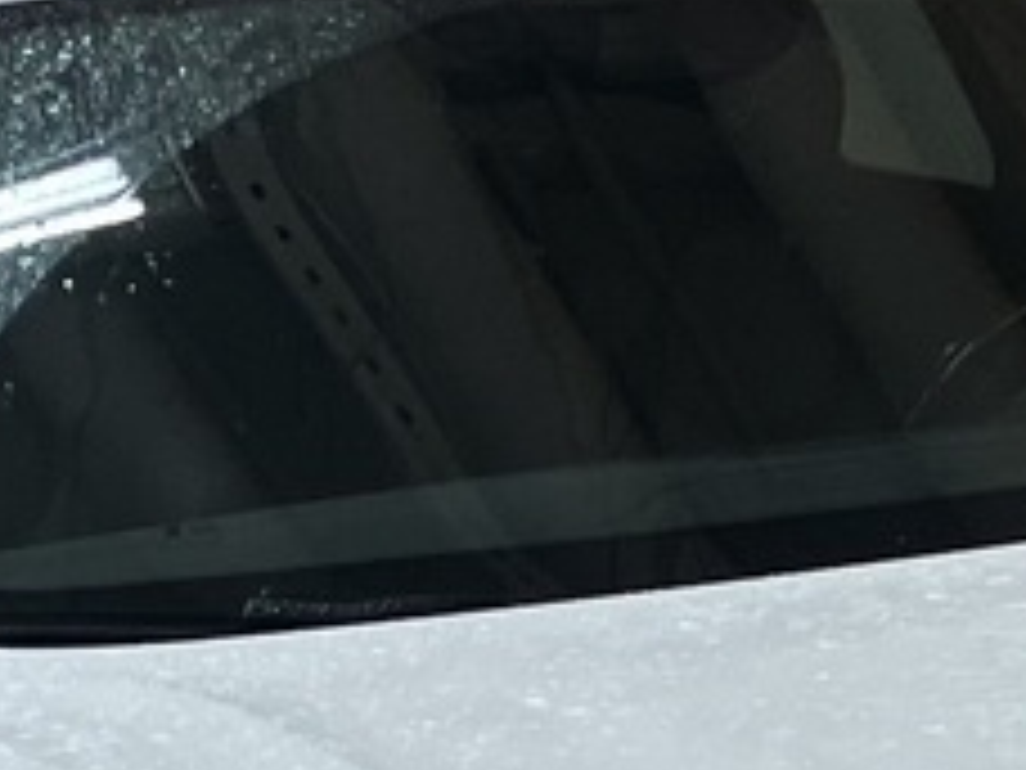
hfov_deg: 11.0
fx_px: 5246
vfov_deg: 8.1
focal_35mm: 177
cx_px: 1166
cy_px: 1360
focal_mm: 3.99
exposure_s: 1/100
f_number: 1.8
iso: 64
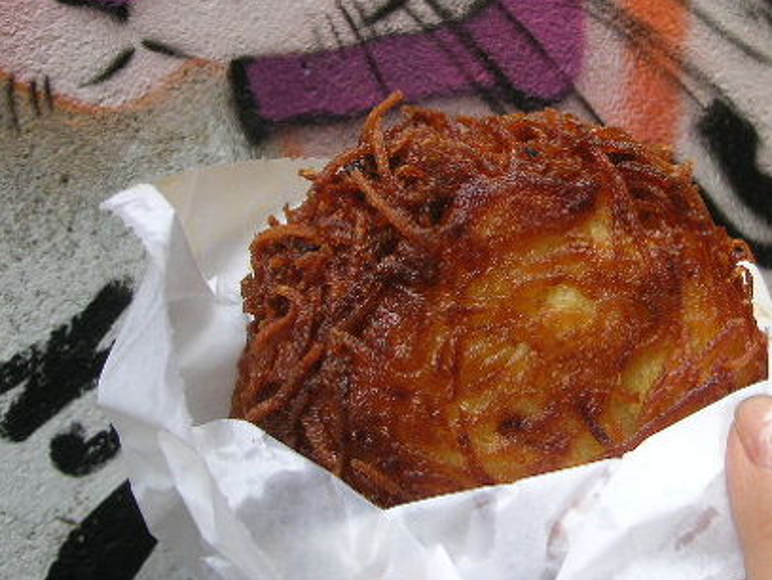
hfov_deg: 32.5
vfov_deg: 24.8
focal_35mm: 59
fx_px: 1317
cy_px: 227
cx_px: 495
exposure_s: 1/180
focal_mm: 6.1
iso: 50
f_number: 2.8
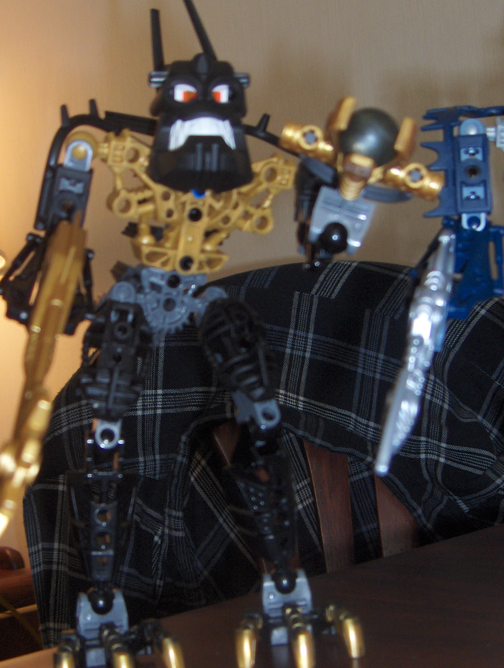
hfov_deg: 23.7
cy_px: 370
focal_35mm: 62
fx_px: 1200
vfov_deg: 31.1
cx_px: 217
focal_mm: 8
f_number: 2.8
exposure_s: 1/60
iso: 100
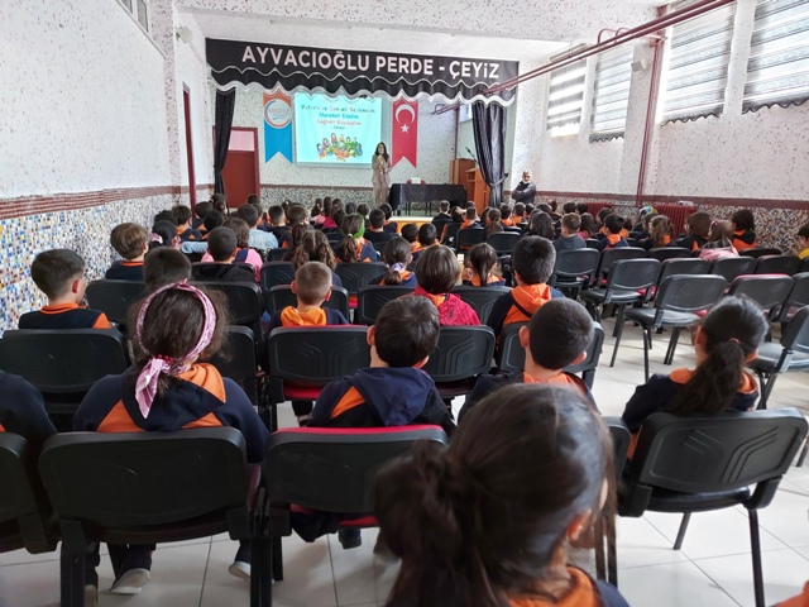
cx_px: 404
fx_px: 561
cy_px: 304
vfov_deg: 56.8
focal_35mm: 24
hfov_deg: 71.6
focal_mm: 5.23
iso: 800
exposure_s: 1/20
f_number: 1.8
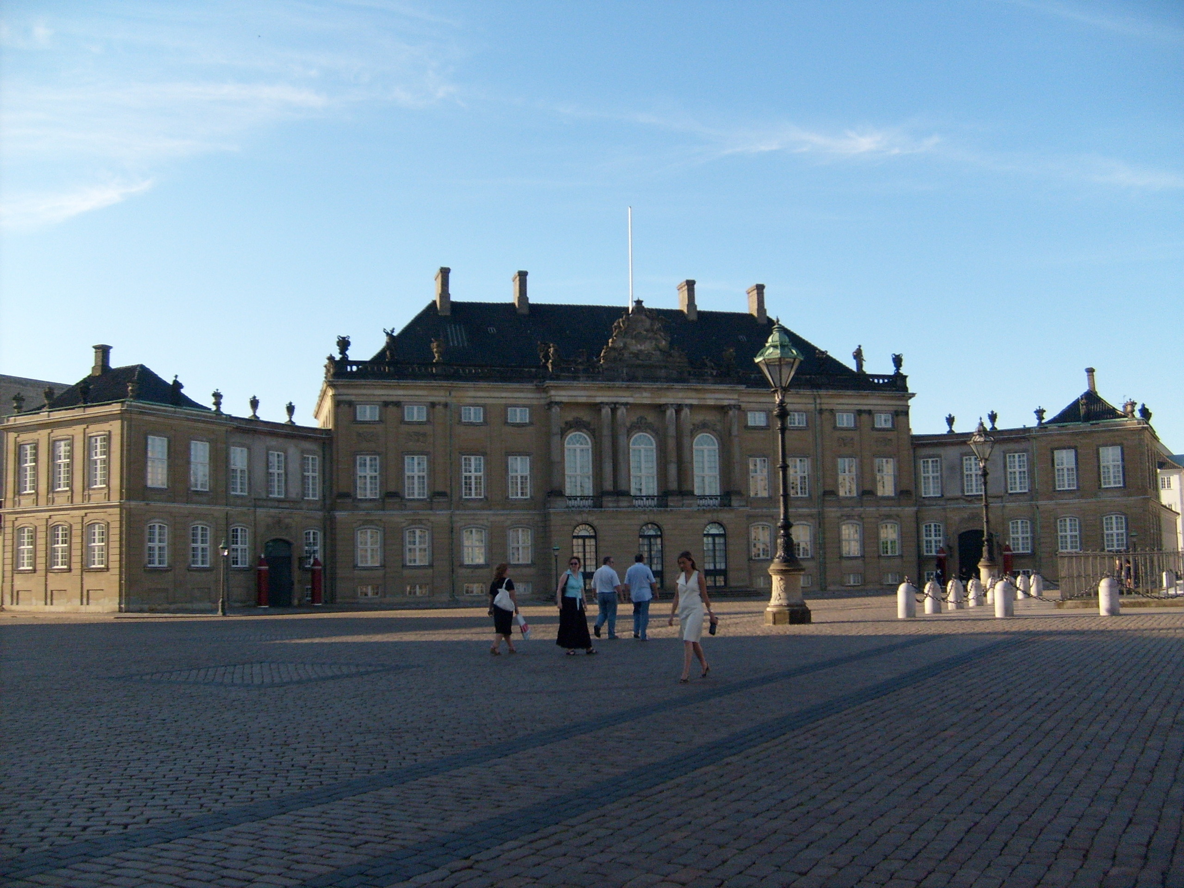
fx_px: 1197
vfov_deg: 40.7
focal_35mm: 35
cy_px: 444
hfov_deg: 52.6
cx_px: 592
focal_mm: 5.8
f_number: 7.1
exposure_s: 1/180
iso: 80
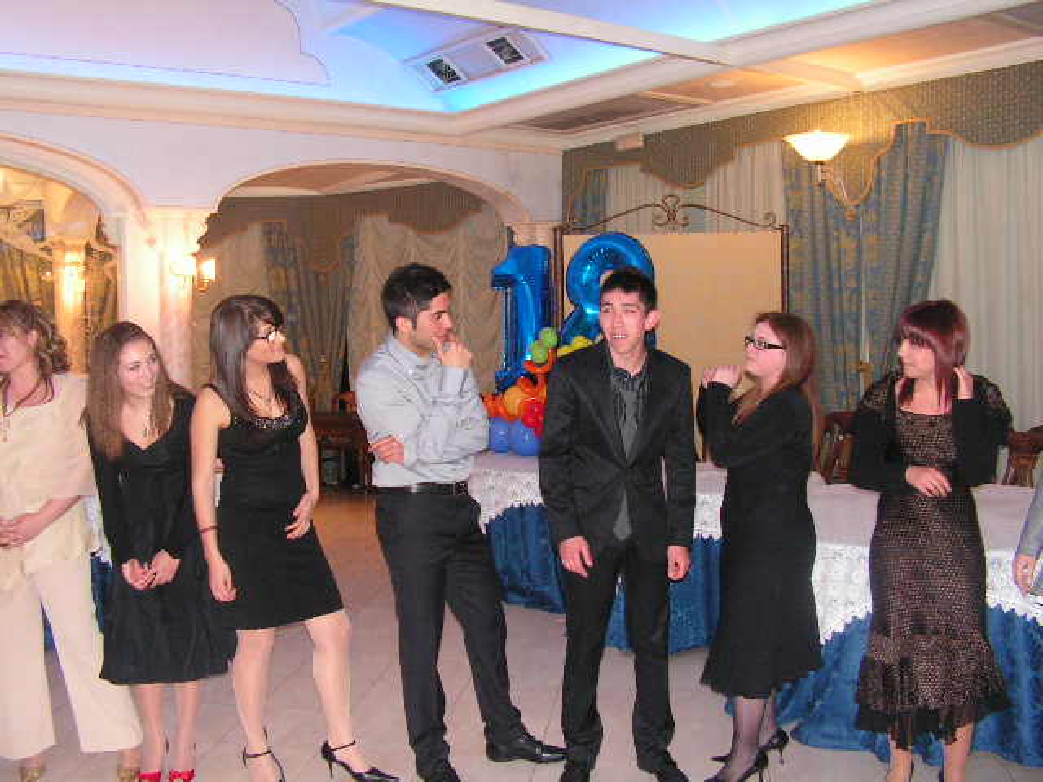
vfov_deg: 39.7
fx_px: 1085
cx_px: 522
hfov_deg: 51.4
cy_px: 391
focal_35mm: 36
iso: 200
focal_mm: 6
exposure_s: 1/40
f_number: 3.2
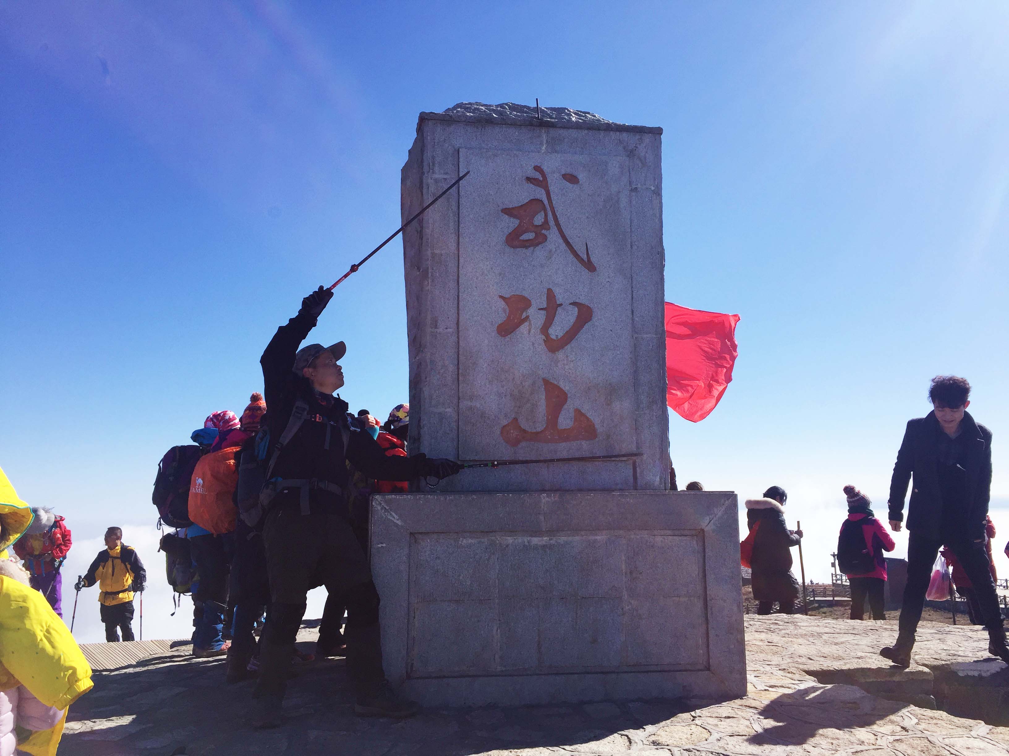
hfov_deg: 61.7
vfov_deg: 48.2
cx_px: 504
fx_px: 845
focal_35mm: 29
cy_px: 378
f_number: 2.2
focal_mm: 4.15
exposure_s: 1/3049
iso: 32
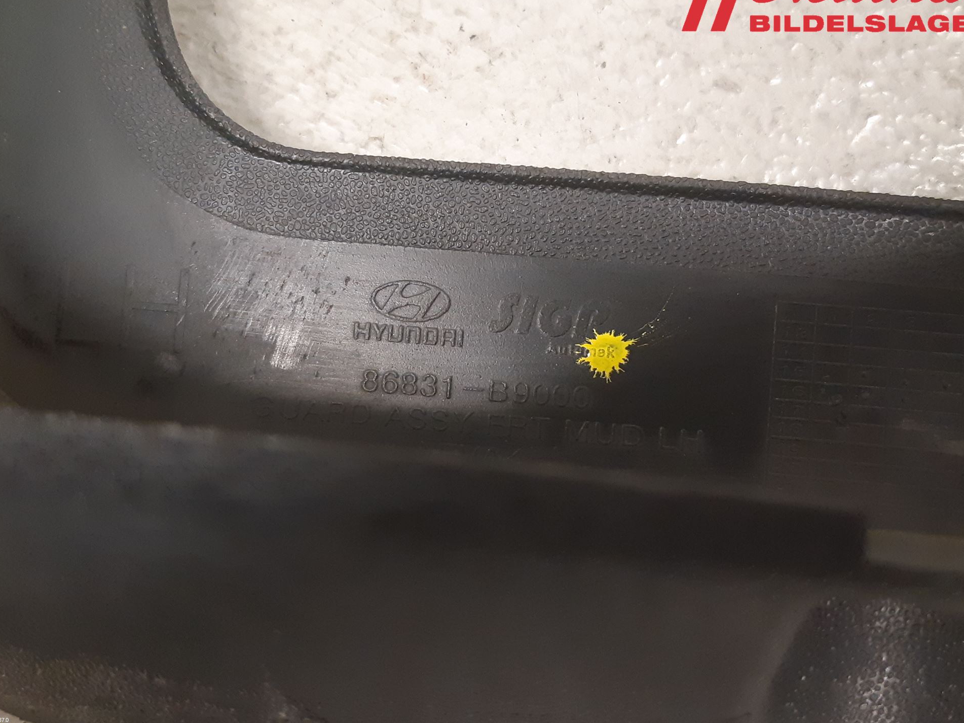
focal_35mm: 28
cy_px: 335
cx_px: 474
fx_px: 780
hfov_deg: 63.4
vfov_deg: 49.7
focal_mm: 3.93
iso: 320
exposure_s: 1/50
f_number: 1.7
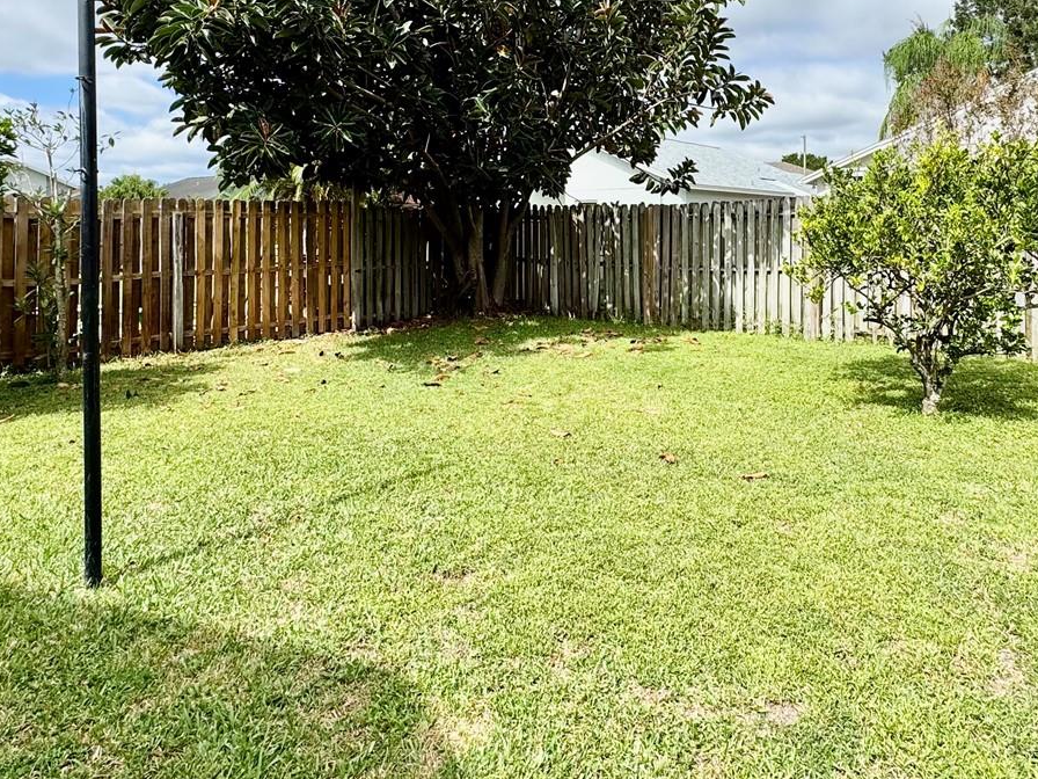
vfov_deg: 52.9
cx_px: 587
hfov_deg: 69.1
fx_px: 750
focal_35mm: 25
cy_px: 213
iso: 50
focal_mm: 2.22
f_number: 2.2
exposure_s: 1/1567
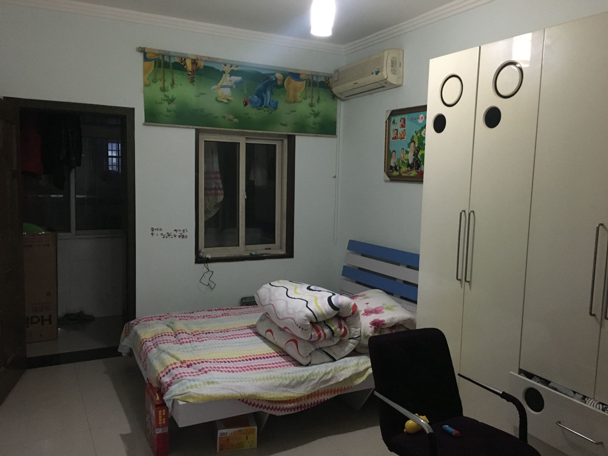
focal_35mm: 29
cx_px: 304
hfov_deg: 61.7
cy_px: 228
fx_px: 509
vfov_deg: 48.2
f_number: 2.2
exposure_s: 1/17
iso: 400
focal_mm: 4.15
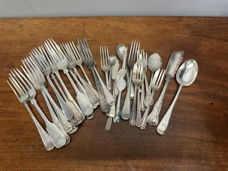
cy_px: 86
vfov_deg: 56.8
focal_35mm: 24
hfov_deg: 71.6
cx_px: 114
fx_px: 158
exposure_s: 1/50
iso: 200
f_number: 1.78
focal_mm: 6.86
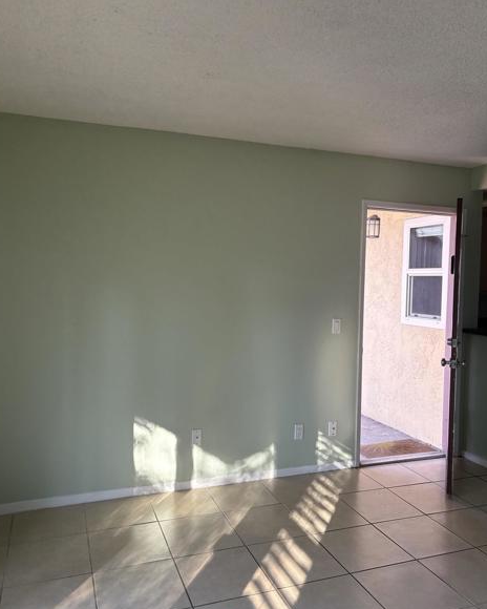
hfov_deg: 51.5
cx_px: 238
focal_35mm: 28
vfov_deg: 62.2
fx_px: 504
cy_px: 301
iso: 125
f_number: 1.6
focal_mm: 5.96
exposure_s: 1/113
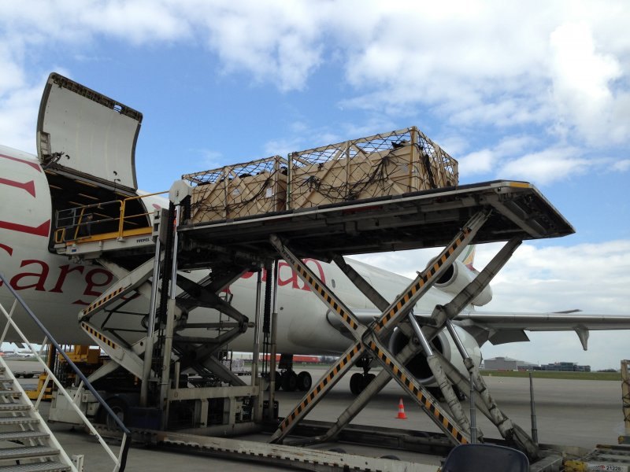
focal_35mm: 33
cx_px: 315
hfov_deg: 55.4
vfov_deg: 42.9
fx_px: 601
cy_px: 236
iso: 50
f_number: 2.4
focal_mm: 4.13
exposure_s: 1/935
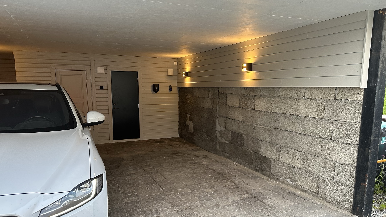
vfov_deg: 42.8
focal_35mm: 27
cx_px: 188
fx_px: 276
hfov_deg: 69.8
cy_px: 127
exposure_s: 1/84
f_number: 1.78
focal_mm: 6.86
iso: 200
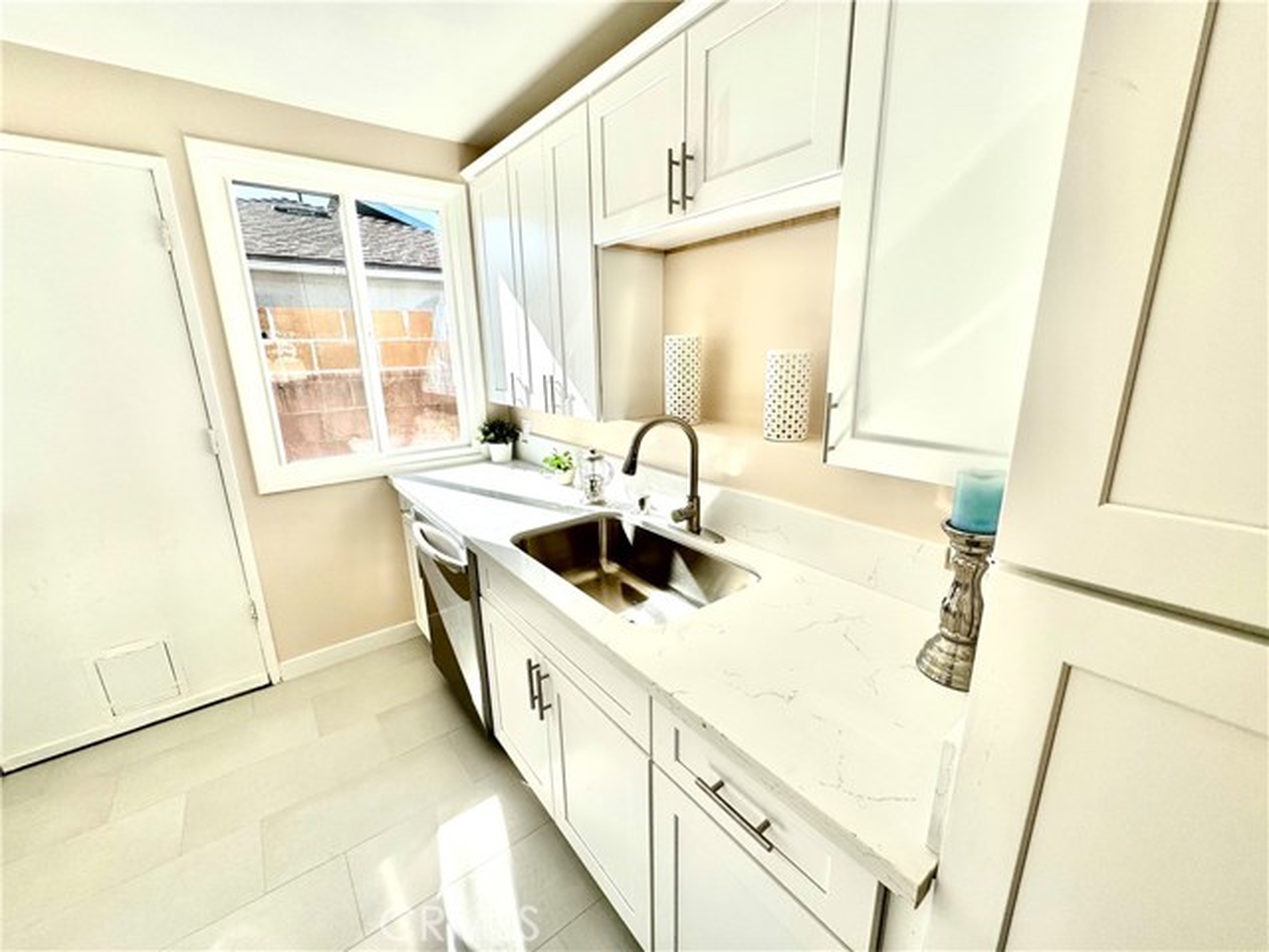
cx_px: 634
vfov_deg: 85.7
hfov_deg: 102.1
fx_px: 513
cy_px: 476
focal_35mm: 14
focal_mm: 2.22
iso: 50
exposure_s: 1/1006
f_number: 2.2
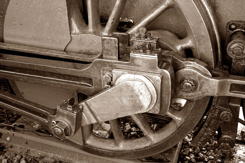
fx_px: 279
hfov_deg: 47.4
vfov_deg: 32.7
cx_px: 122
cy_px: 82
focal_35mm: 41
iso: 400
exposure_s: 1/160
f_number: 4.5
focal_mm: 41
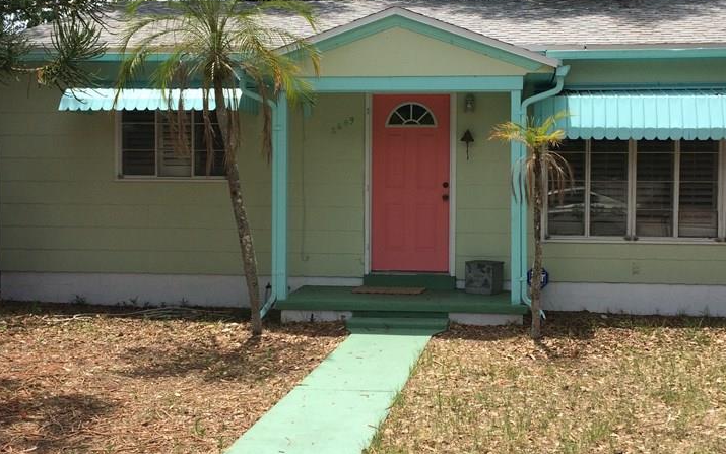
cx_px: 417
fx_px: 871
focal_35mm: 44
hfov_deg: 45.1
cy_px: 212
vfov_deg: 29.2
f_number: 2.2
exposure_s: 1/1642
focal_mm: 4.15
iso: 32
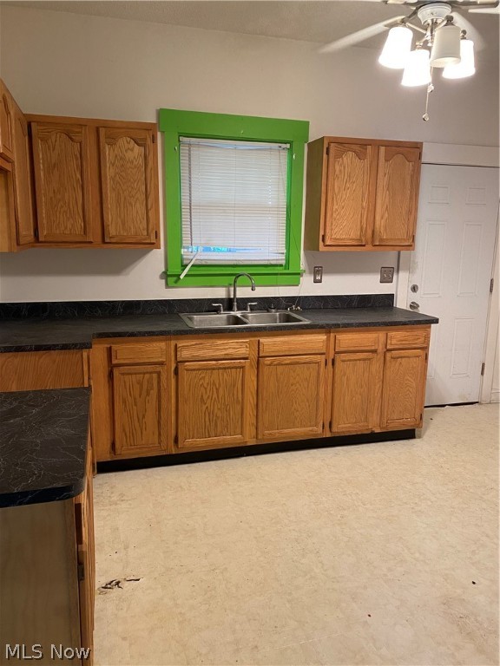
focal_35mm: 26
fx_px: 501
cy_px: 333
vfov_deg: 67.3
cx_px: 250
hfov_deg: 53.1
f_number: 1.8
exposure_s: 1/60
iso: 250
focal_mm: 4.25
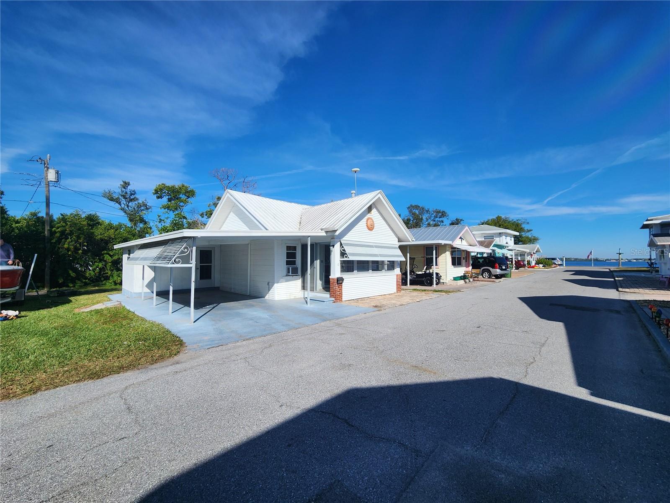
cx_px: 335
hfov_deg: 106.2
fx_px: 252
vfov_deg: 89.9
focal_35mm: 13
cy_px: 252
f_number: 2.2
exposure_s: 1/3264
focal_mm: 2.2
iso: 50
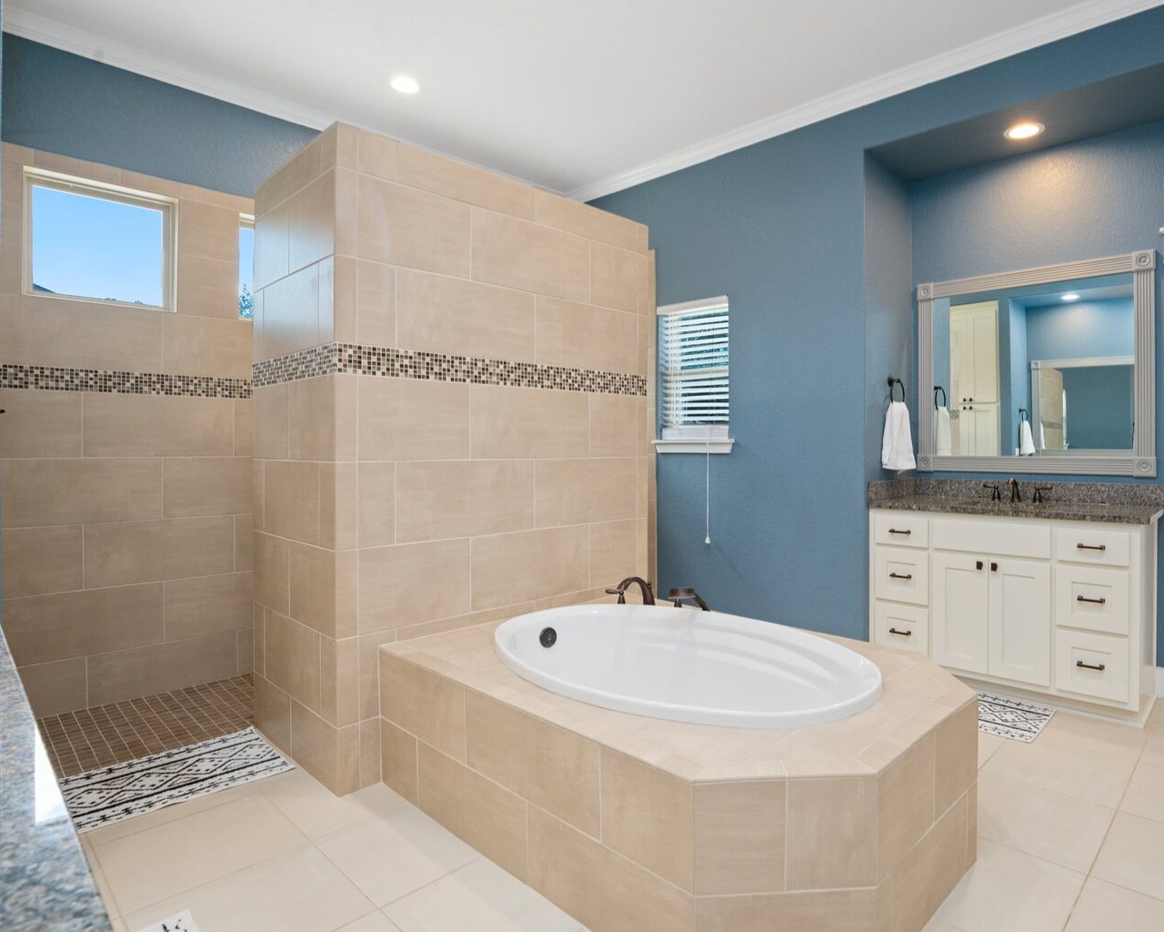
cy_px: 453
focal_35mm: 19
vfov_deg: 70.8
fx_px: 655
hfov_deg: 82.2
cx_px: 703
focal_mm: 16
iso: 3200
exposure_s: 1/30
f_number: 9
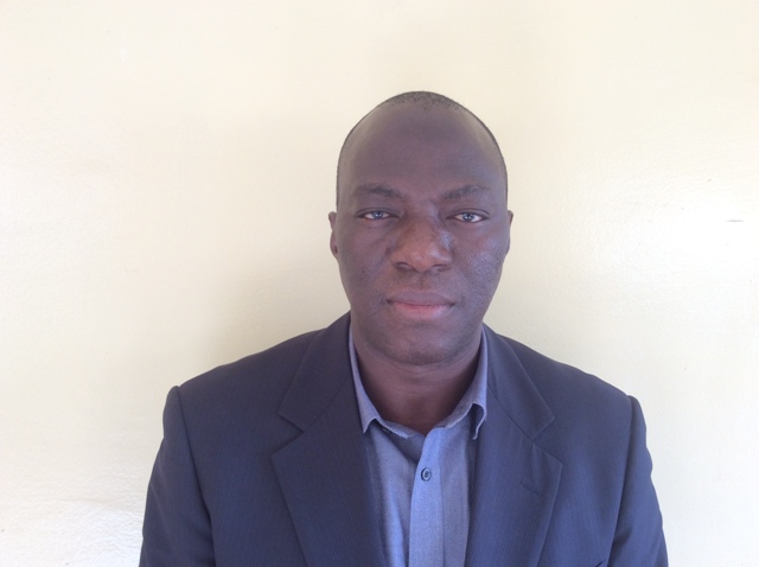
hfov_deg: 56.9
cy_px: 284
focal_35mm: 32
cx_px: 380
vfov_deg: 44.1
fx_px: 701
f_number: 2.4
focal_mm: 3.3
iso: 32
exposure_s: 1/30
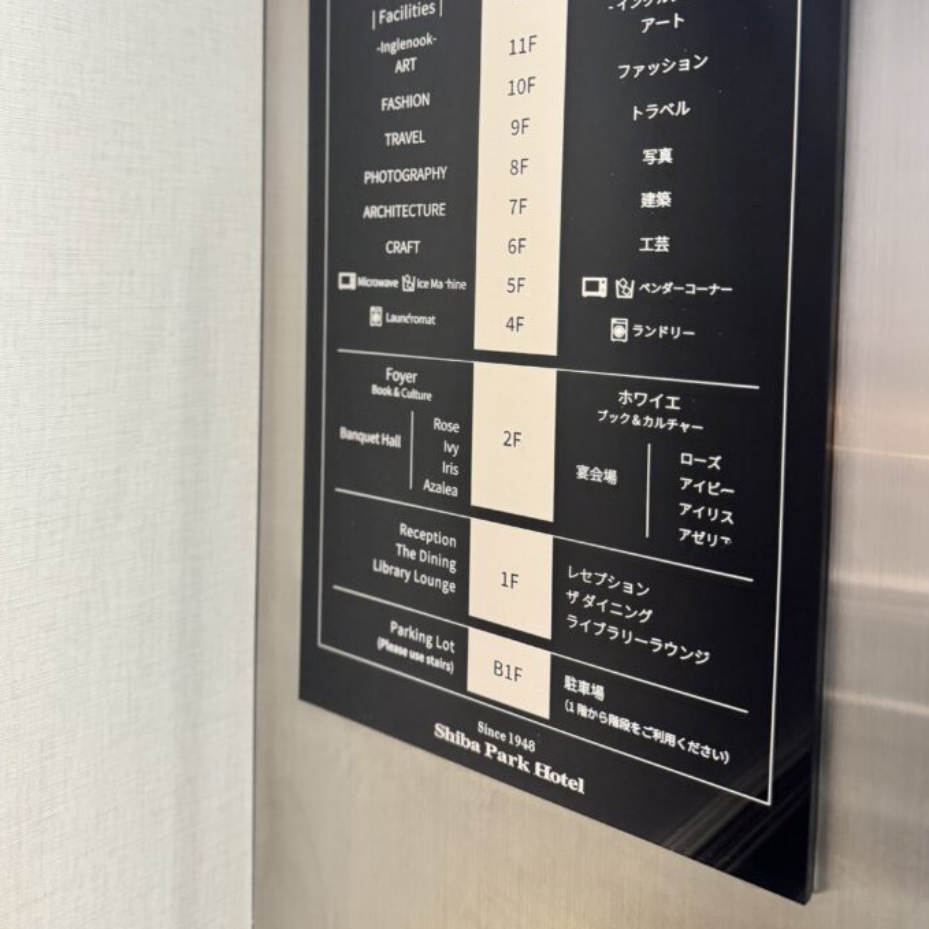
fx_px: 972
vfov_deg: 50.4
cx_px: 423
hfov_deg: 51.0
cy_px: 327
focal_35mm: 32
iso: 500
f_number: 1.78
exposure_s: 1/50
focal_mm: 6.76
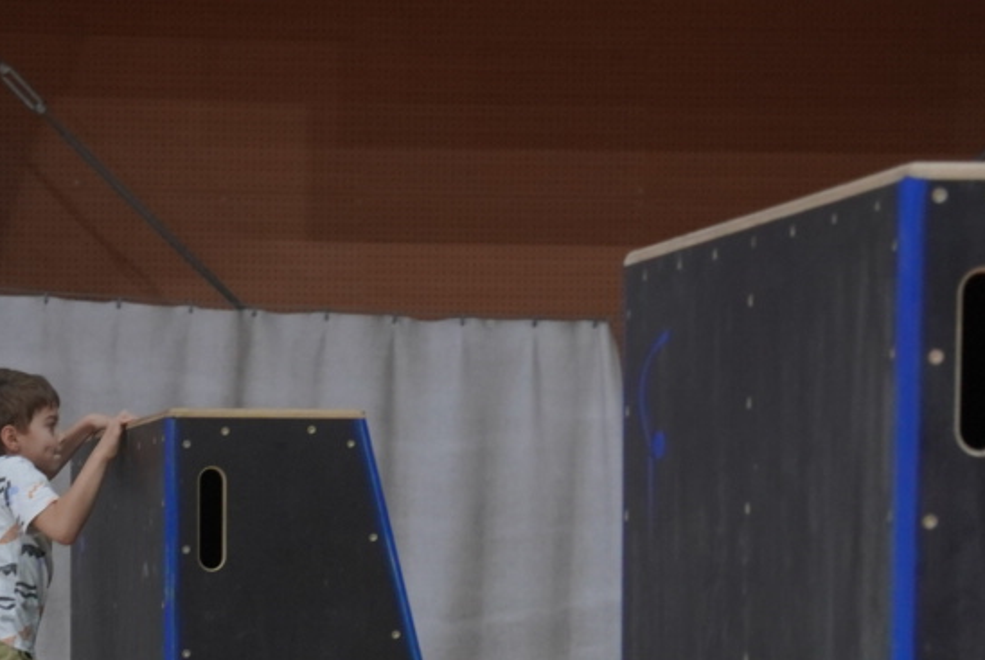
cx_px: 147
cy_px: 969
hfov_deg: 9.3
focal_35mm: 221
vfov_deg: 6.2
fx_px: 6055
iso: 500
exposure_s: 1/200
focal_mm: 50
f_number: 3.2
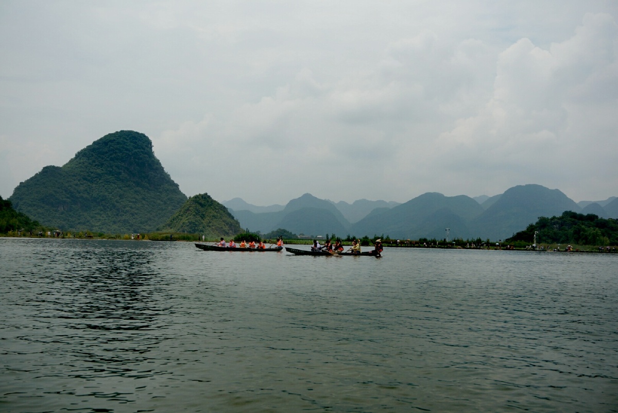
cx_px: 309
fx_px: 721
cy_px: 206
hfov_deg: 46.4
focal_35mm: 42
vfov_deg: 31.9
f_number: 5.6
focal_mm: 28
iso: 100
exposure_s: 1/1250
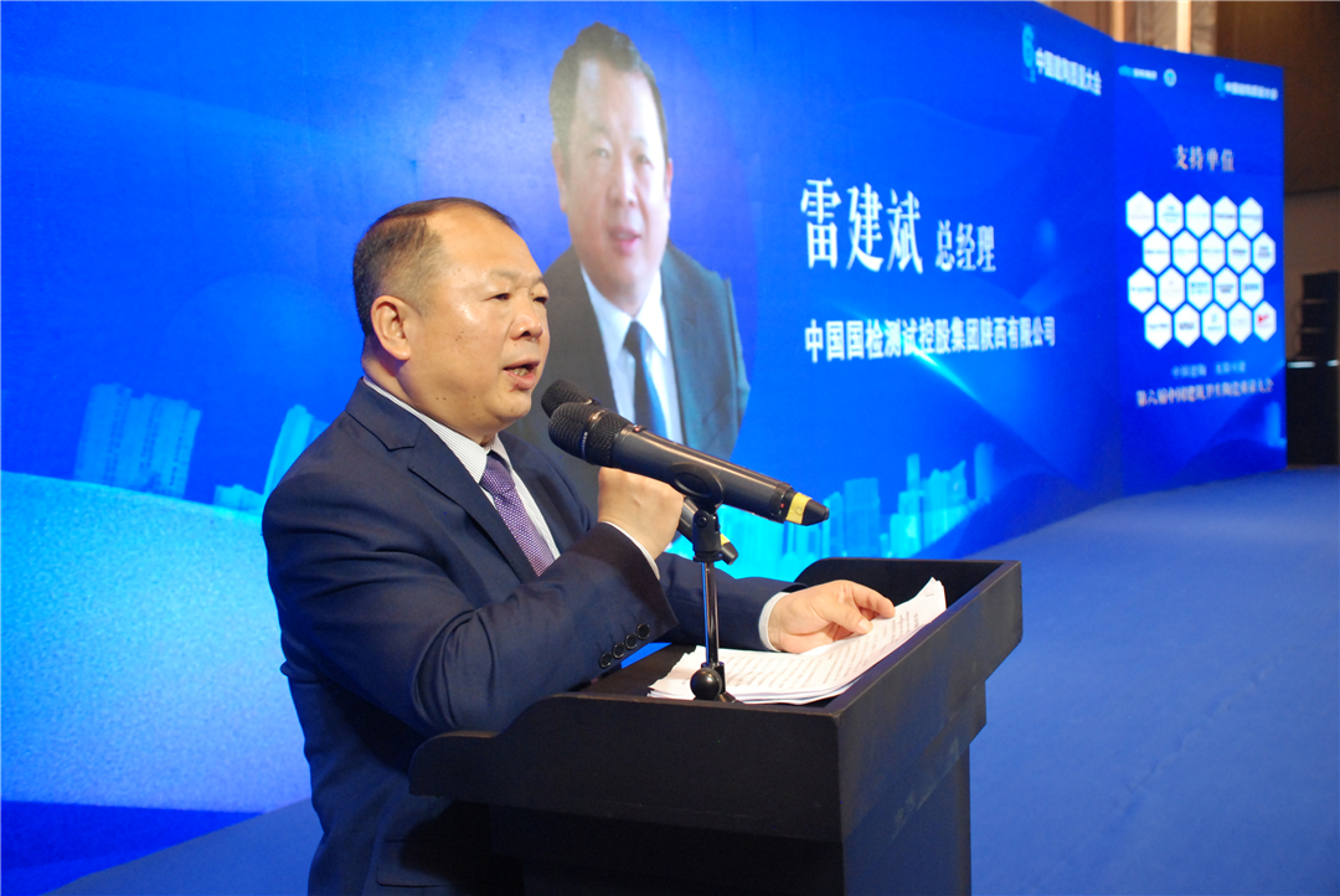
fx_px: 1341
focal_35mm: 36
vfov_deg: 36.9
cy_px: 448
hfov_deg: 53.1
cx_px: 670
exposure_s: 1/100
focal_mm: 24
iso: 1000
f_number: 4
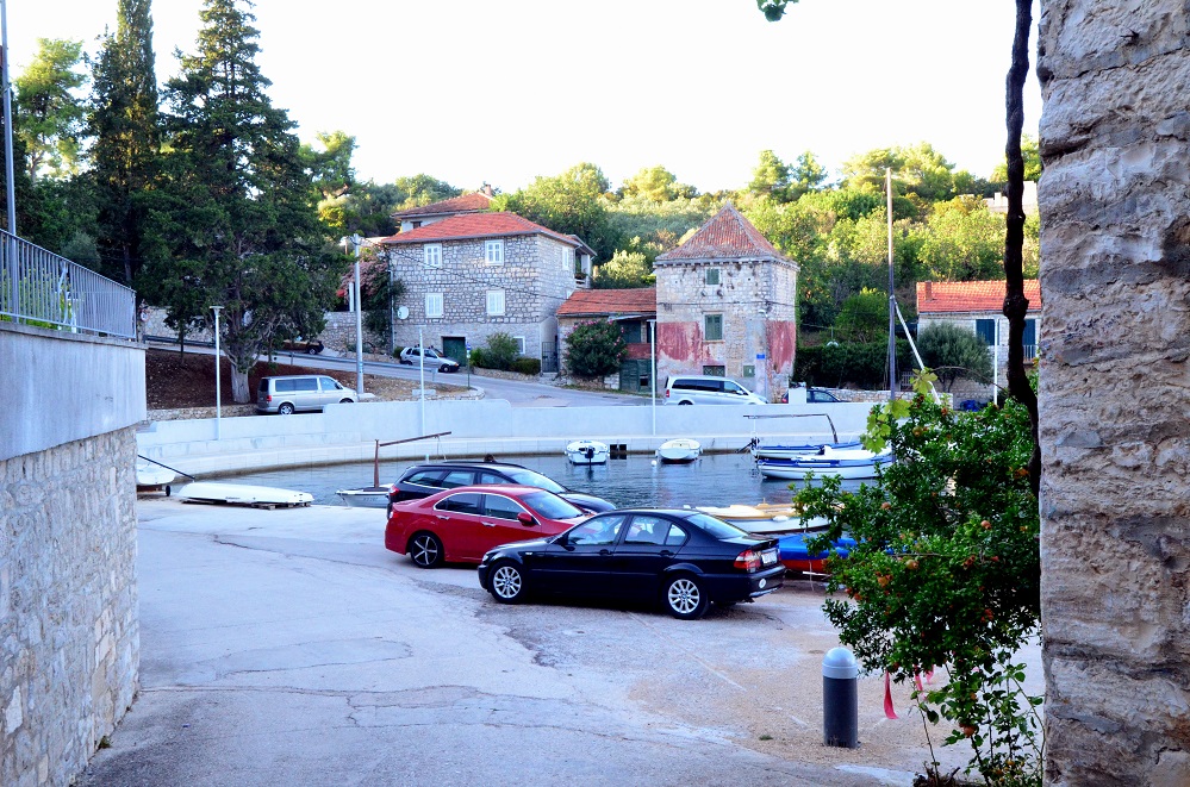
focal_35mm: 36
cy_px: 394
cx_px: 595
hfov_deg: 53.2
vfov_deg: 36.7
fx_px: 1187
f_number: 14
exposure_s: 1/80
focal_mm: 24
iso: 2000
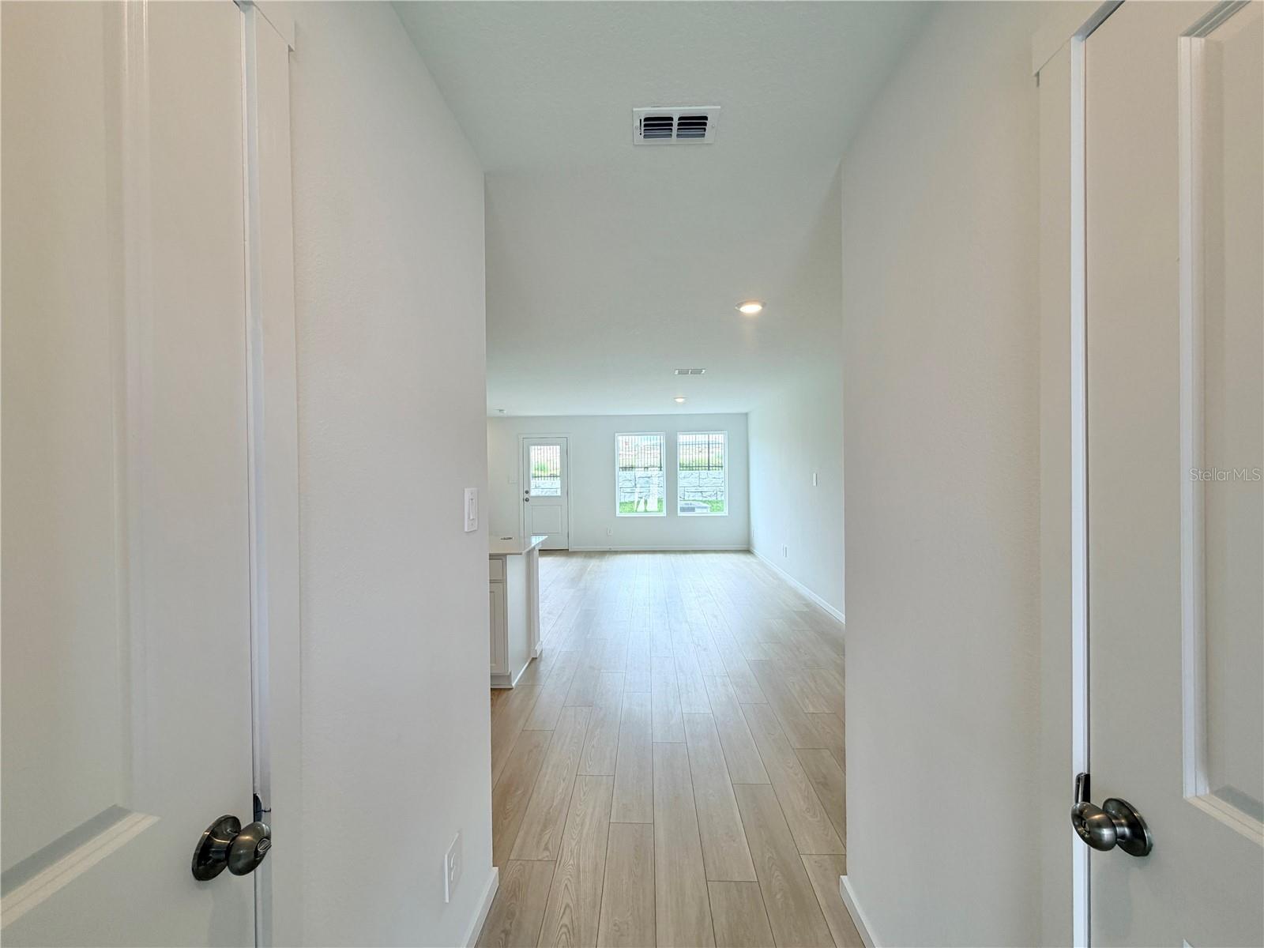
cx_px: 632
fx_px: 511
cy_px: 474
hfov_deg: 102.1
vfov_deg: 85.7
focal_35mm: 14
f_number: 2.2
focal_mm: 2.22
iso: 64
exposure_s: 1/120
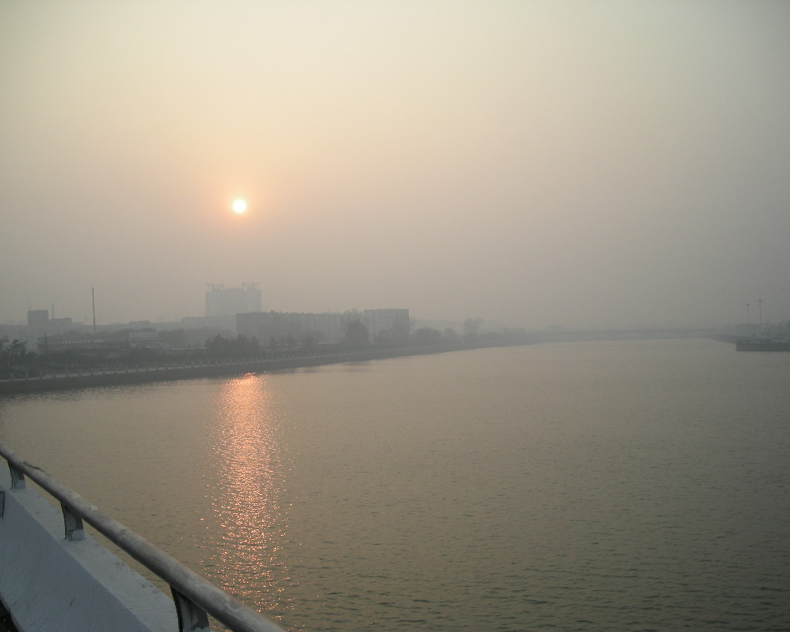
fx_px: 865
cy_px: 319
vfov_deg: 40.1
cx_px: 385
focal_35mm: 37
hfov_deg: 49.1
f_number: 2.8
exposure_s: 1/396
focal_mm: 5.7
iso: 50
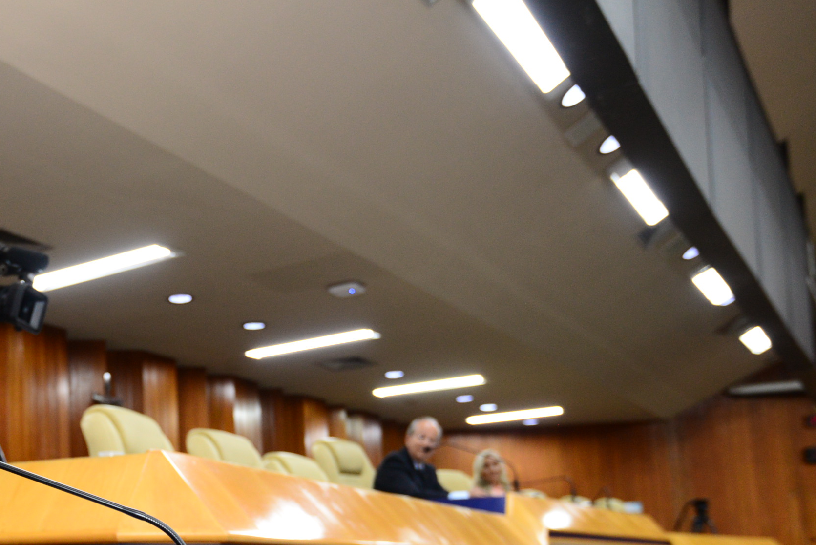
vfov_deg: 28.8
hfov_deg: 40.8
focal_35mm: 45
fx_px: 1020
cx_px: 110
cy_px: 484
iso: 1600
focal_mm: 25
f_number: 4
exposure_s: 1/60
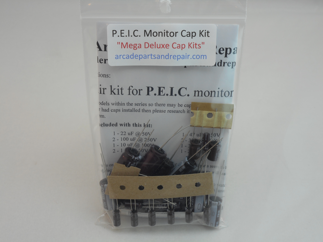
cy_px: 121
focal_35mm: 51
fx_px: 476
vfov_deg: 28.6
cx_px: 162
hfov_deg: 37.5
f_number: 4.9
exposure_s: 1/40
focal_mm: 9.1
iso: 80
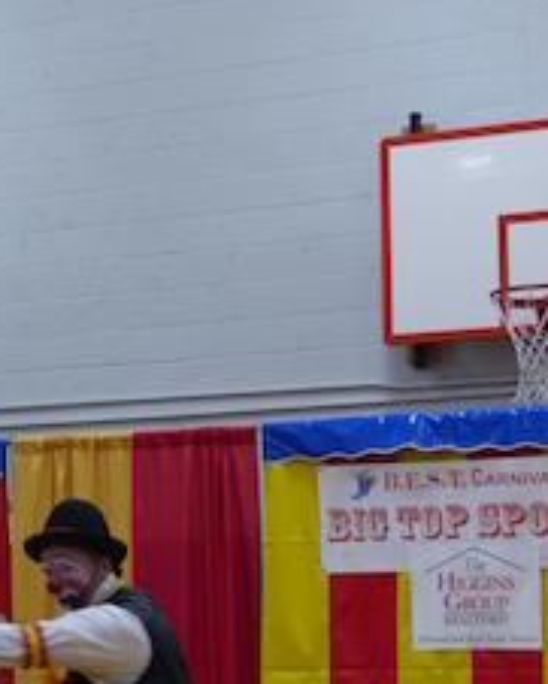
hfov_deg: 14.1
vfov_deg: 17.4
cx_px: 97
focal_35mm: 109
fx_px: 2208
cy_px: 569
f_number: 2.8
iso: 400
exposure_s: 1/40
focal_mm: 11.4
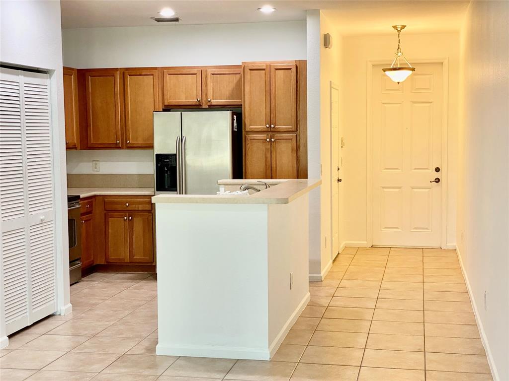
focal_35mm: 52
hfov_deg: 36.8
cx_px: 254
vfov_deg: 28.0
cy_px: 190
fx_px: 765
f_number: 2
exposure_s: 1/60
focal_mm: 6
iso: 100
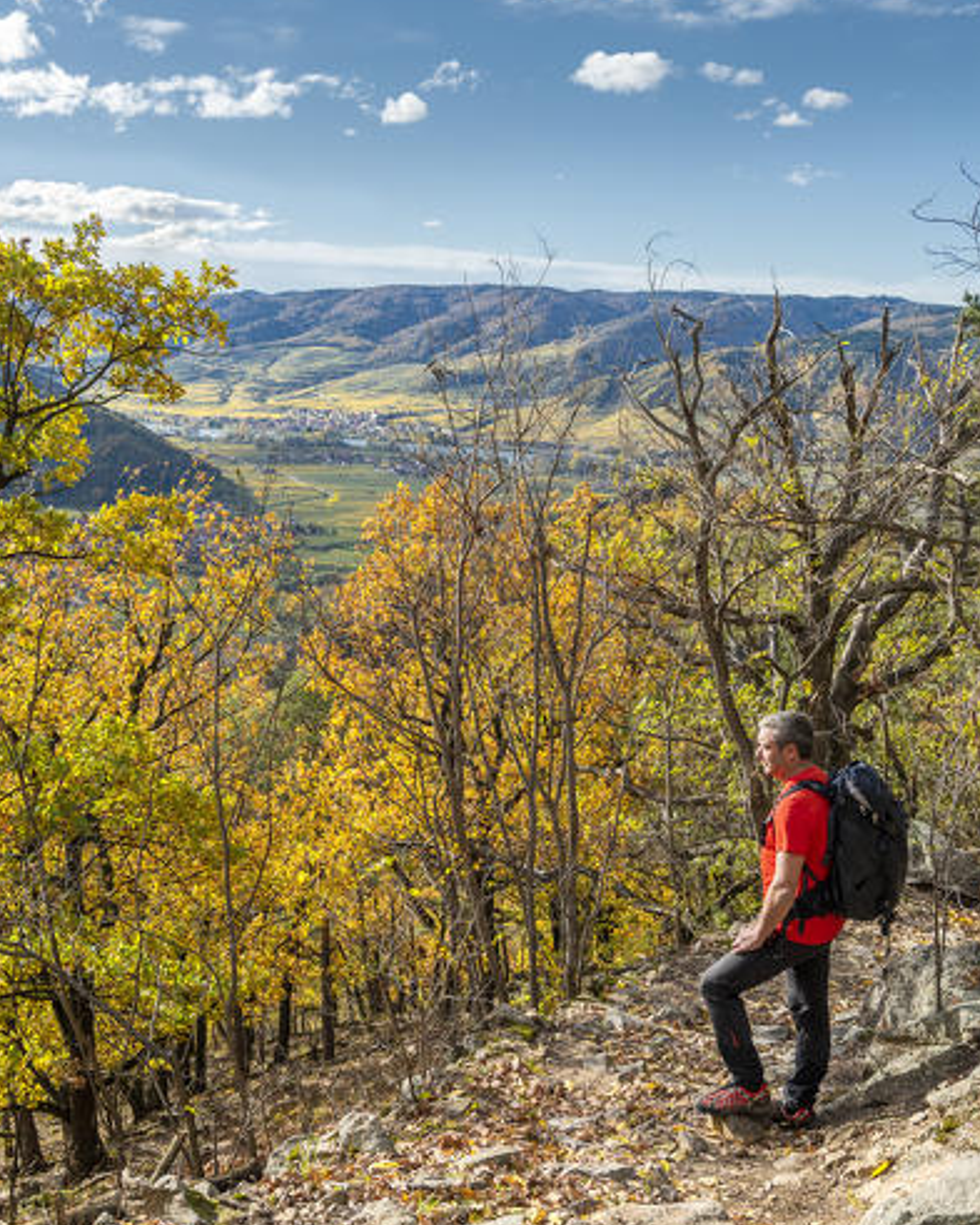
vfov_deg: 45.8
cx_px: 492
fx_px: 1450
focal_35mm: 40
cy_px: 589
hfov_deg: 37.3
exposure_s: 1/320
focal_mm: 35
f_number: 9
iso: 200
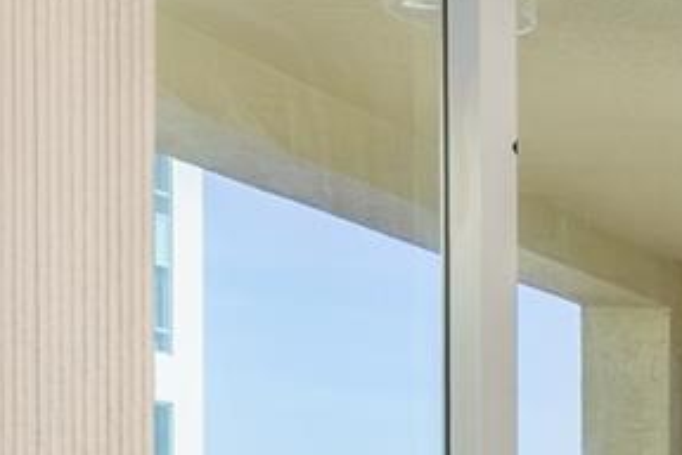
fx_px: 1894
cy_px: 565
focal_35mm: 100
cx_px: 1733
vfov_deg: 13.3
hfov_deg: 13.4
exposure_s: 1/200
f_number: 8
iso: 100
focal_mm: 18
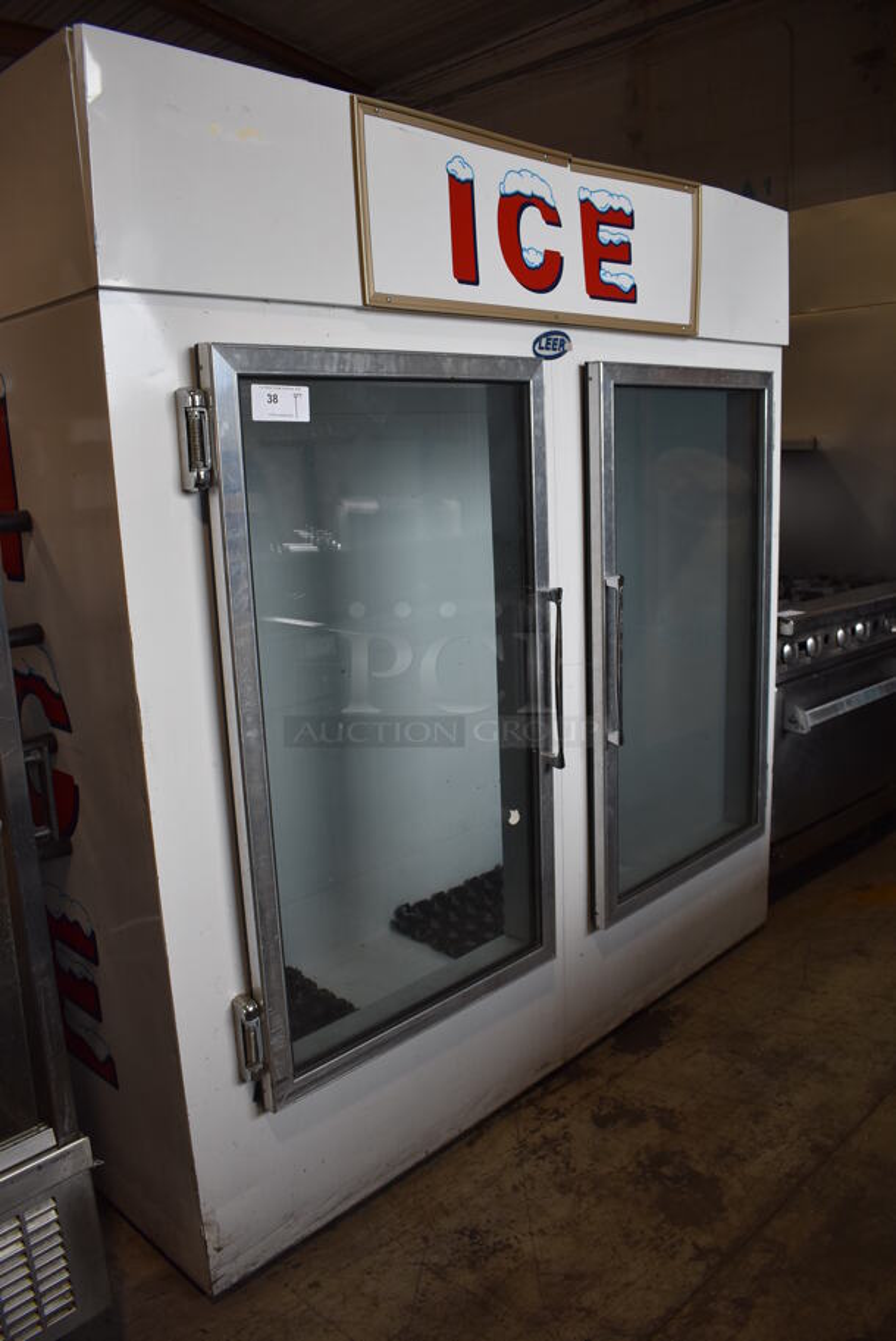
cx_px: 448
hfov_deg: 48.0
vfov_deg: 67.3
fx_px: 1006
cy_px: 670
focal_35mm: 27
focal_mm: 18
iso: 400
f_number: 5.6
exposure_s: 1/125
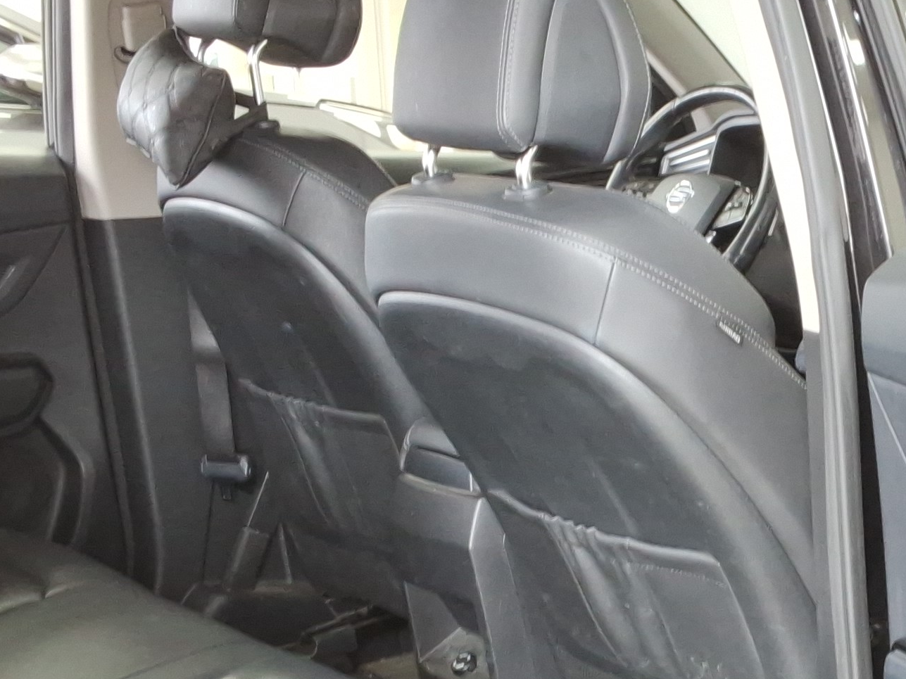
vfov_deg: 20.6
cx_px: 784
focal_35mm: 71
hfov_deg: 26.6
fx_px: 1858
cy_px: 476
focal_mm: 2.91
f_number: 1.9
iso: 60
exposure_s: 1/40
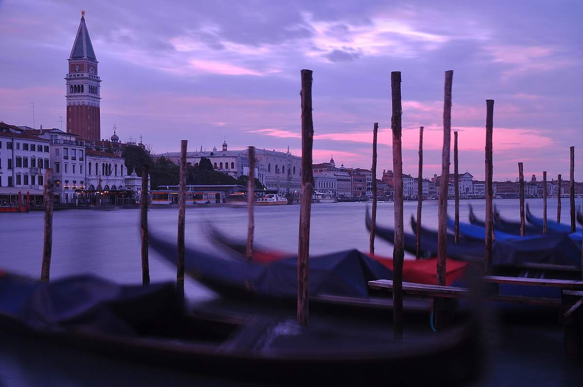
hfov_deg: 42.4
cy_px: 194
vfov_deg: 28.9
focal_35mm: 46
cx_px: 292
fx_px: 752
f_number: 20
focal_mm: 31
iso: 100
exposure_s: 20
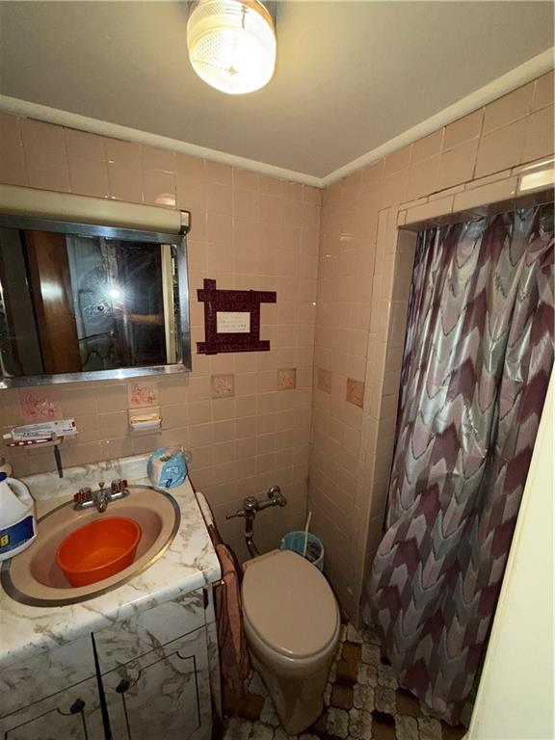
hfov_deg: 85.7
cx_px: 278
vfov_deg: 102.1
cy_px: 370
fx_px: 299
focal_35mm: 14
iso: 100
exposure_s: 1/60
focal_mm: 2.22
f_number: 2.2
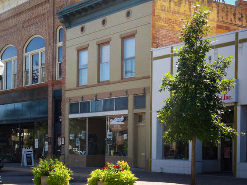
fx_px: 528
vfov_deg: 19.9
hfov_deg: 26.1
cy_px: 73
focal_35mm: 74
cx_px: 74
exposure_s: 1/350
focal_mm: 9.1
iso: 80
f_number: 4.5
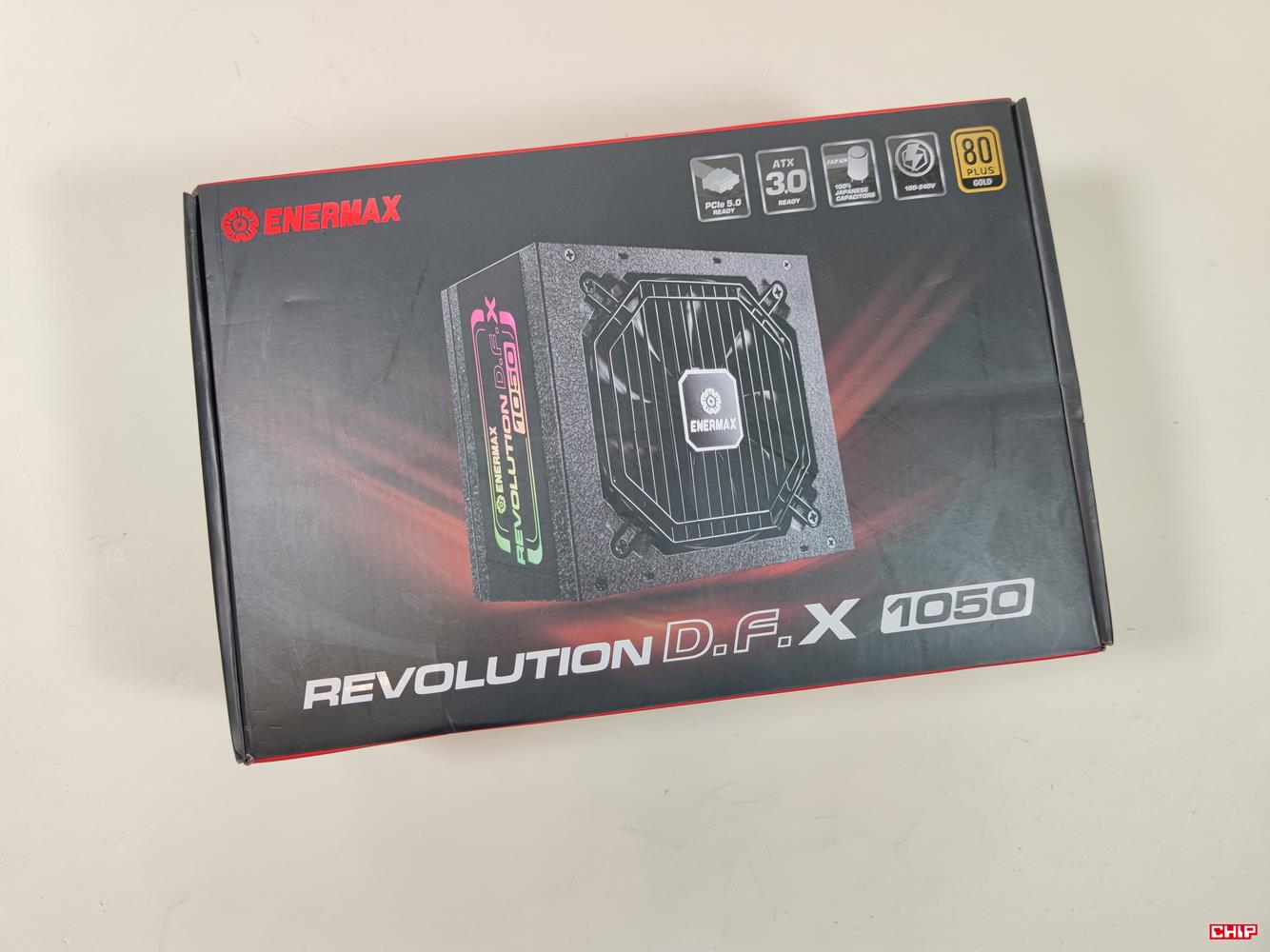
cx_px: 635
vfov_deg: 54.9
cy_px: 476
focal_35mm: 25
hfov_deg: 69.4
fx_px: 917
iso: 80
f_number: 1.85
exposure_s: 1/100
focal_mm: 6.78
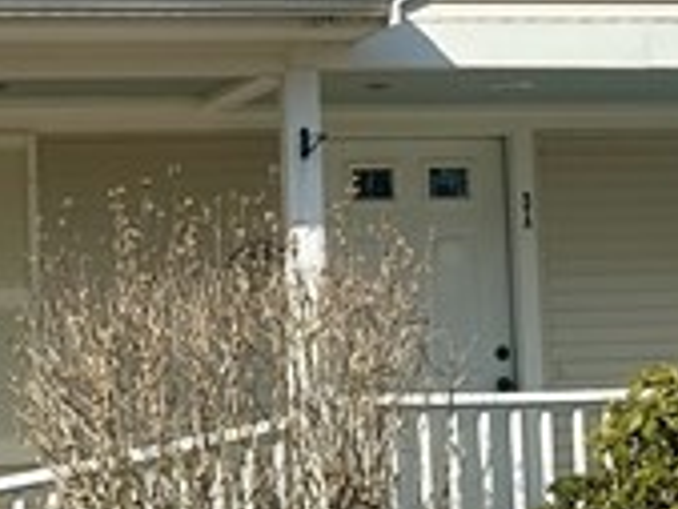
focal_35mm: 145
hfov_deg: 13.6
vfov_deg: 10.2
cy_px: 124
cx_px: 349
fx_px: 2842
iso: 80
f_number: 1.78
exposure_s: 1/5525
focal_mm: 6.86
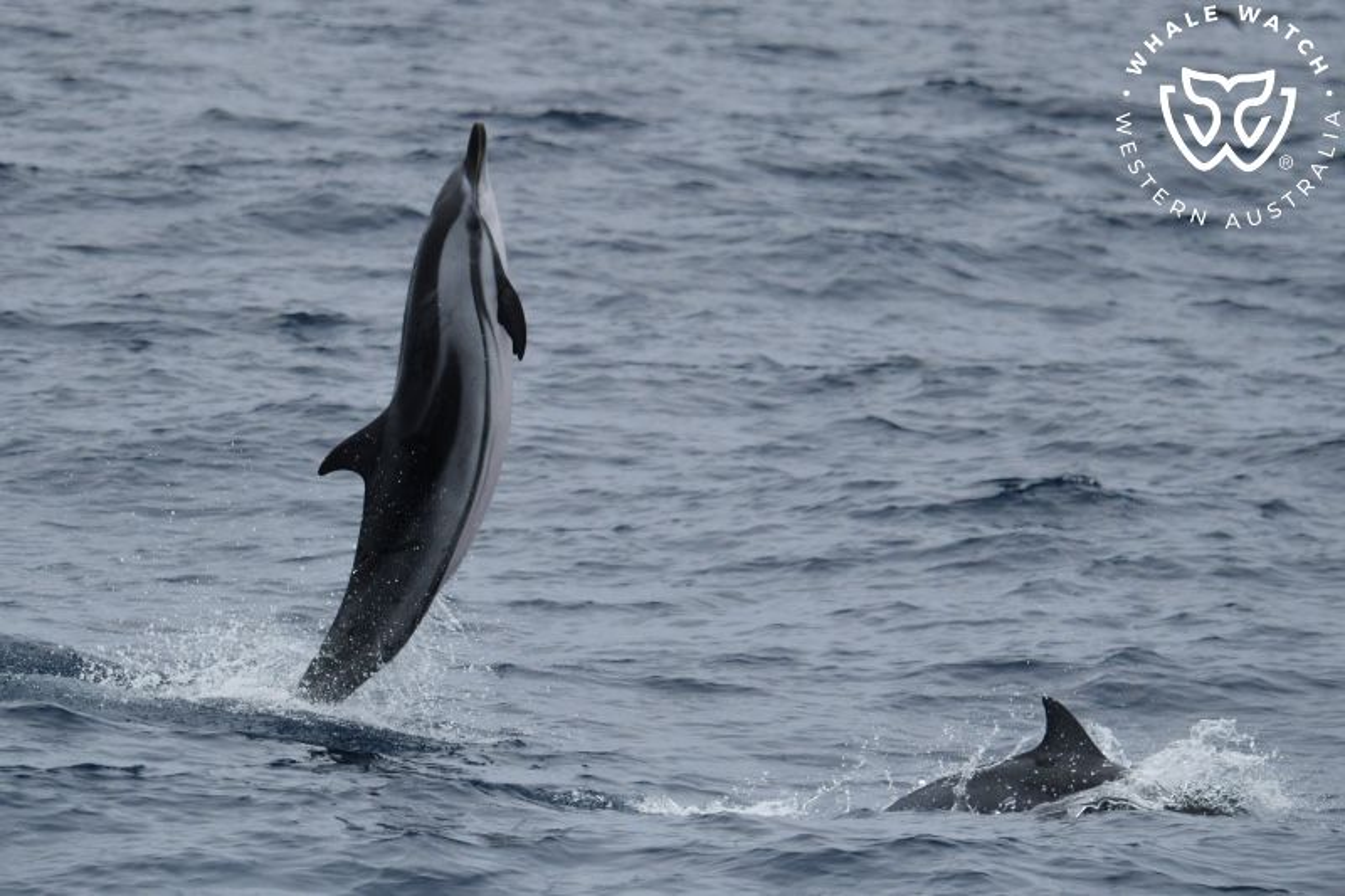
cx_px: 672
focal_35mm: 280
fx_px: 10458
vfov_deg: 4.9
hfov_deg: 7.4
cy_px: 448
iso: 1400
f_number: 5.6
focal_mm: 280
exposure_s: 1/8000
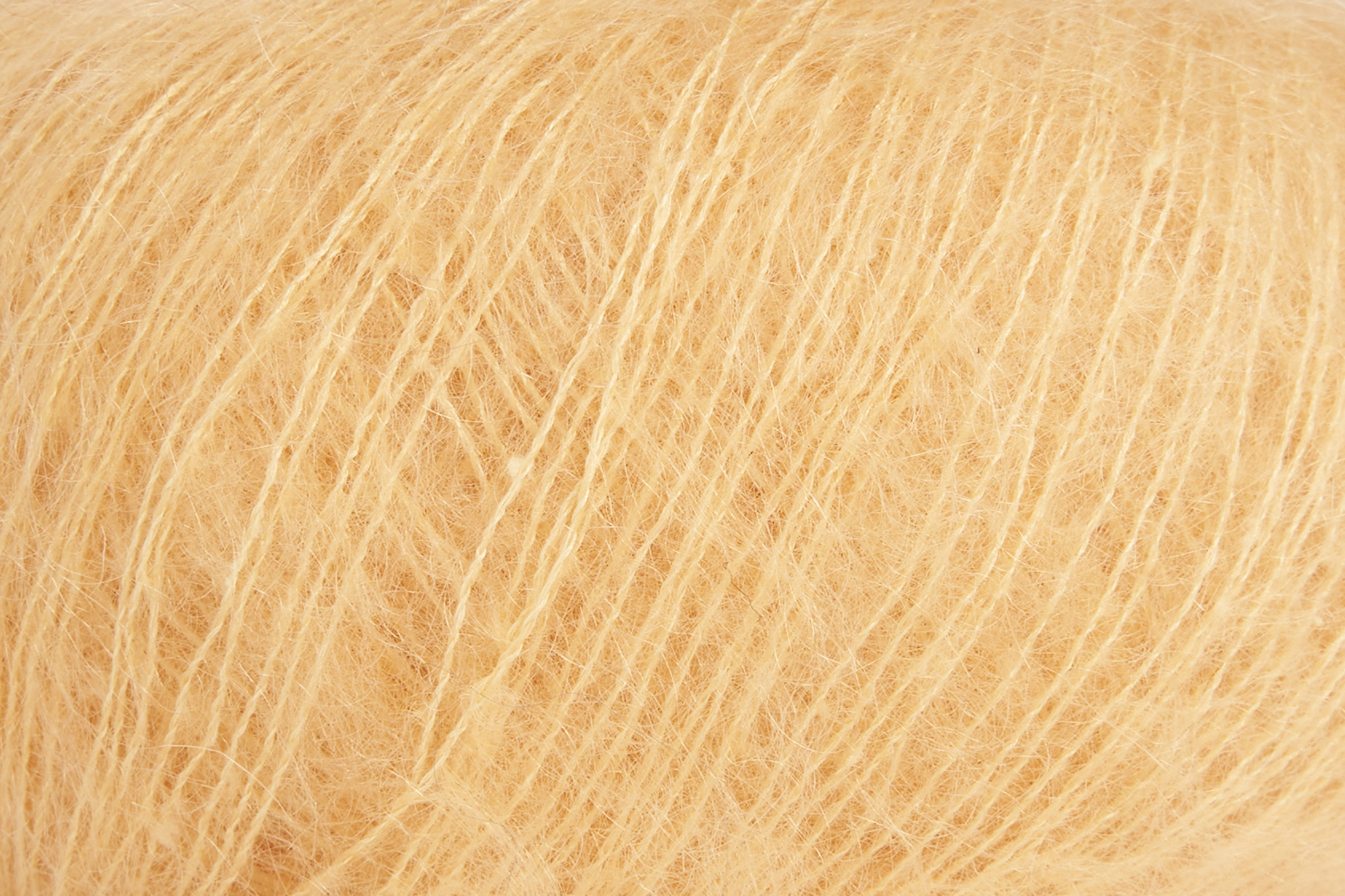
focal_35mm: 58
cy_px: 448
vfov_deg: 23.4
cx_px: 672
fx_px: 2167
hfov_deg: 34.5
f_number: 11
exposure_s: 1/125
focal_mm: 58
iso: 200
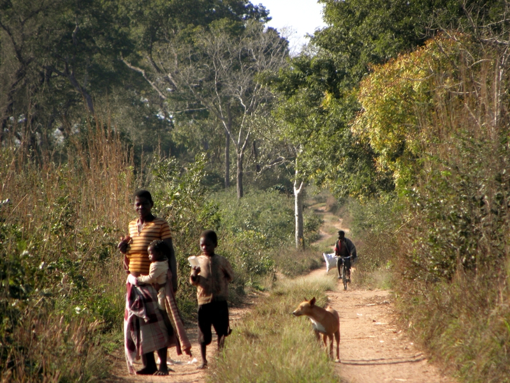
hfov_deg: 2.9
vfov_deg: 2.2
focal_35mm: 676
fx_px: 9960
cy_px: 192
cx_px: 255
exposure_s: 1/320
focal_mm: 119.6
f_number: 5
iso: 125
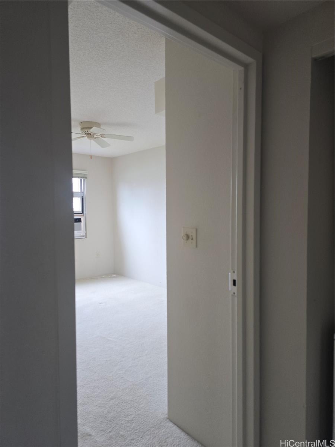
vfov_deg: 73.9
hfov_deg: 58.9
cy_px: 224
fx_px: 297
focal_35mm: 23
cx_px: 168
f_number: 1.7
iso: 200
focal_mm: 6.3
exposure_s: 1/180
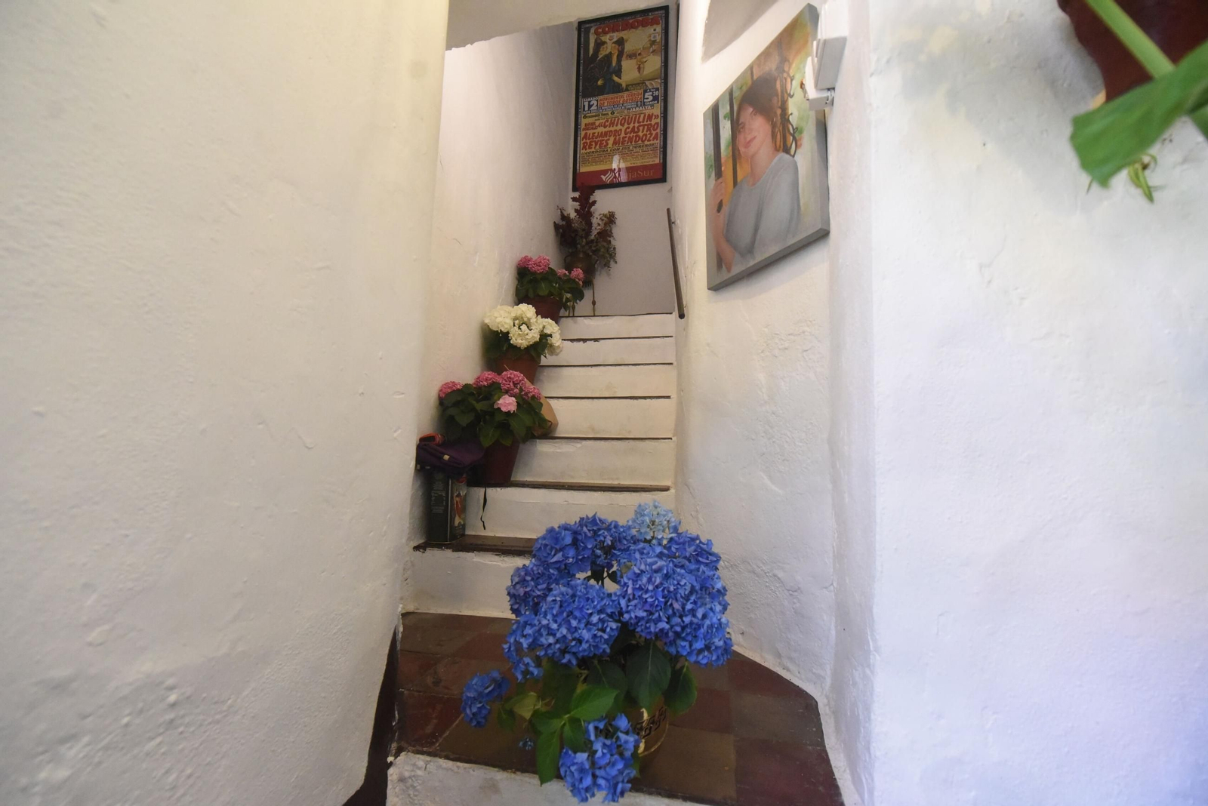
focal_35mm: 15
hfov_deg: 100.4
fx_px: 503
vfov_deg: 77.4
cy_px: 403
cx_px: 604
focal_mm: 15
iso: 8000
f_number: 4.5
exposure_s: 1/200
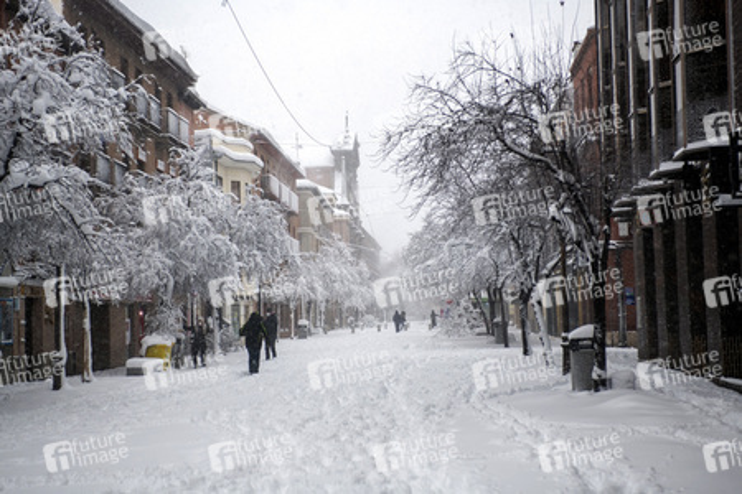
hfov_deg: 31.0
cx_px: 371
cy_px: 247
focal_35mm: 65
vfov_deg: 20.9
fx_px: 1340
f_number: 5
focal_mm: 65
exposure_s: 1/400
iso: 400
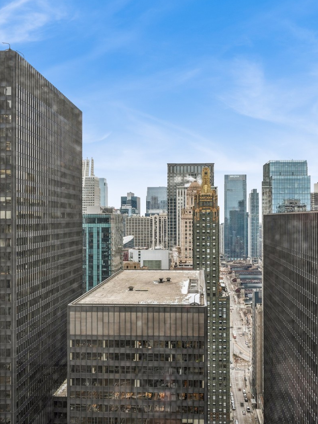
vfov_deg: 53.9
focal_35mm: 34
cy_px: 215
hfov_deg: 41.8
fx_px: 416
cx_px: 177
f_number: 9.5
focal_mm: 23
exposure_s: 1/15
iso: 200
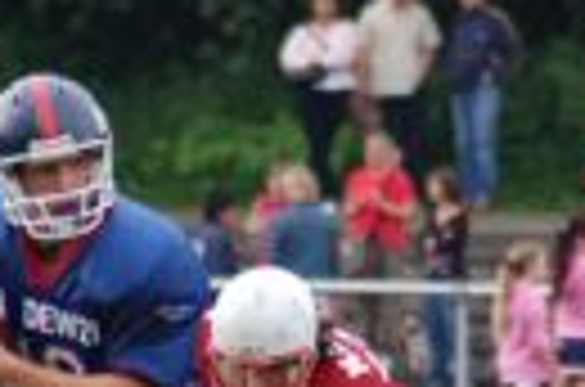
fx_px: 12758
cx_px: 448
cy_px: 374
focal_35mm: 787
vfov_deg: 1.7
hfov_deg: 2.6
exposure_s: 1/320
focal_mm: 150
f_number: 4.5
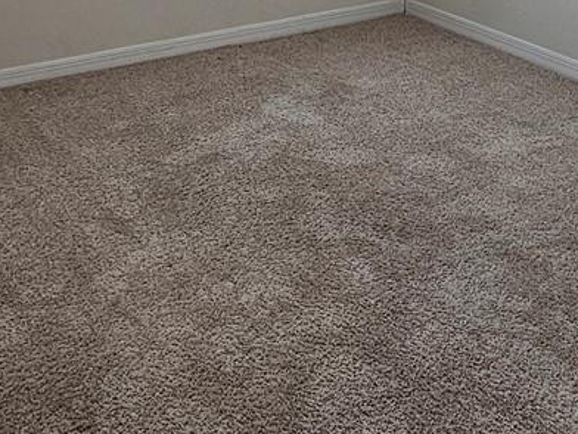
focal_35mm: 53
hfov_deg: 35.6
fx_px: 885
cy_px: -109
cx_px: 173
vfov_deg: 24.5
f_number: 2.2
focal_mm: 2.2
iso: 64
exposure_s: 1/60
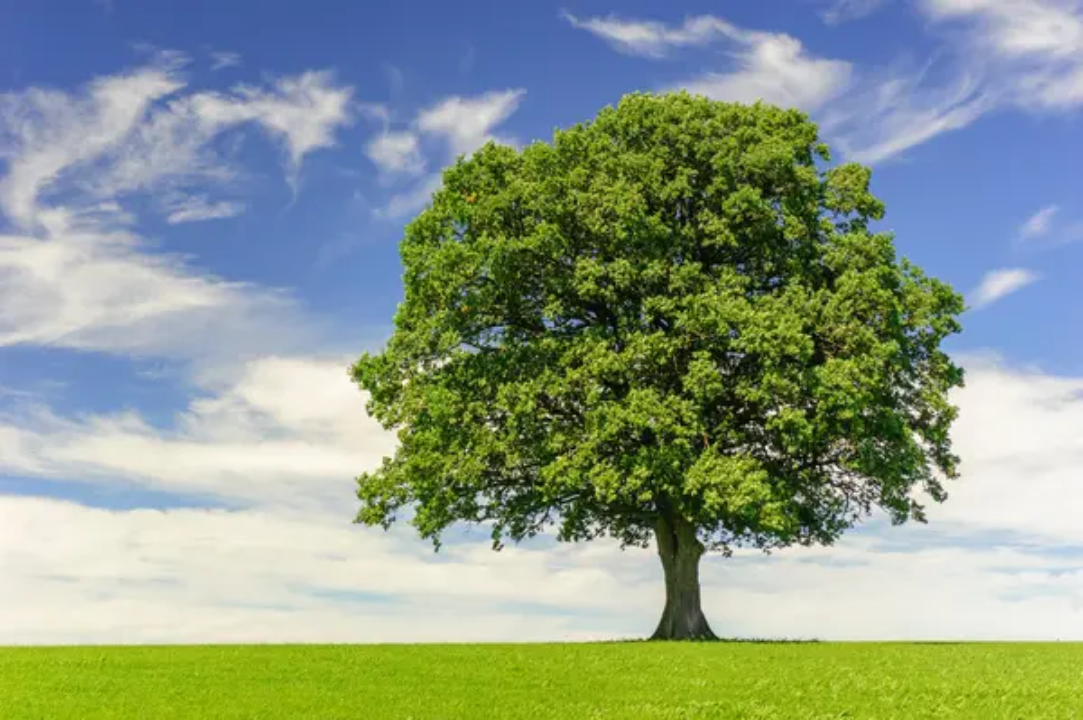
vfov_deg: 22.6
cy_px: 360
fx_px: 1803
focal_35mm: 60
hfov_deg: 33.4
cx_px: 542
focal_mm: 60
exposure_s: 1/250
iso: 200
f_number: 5
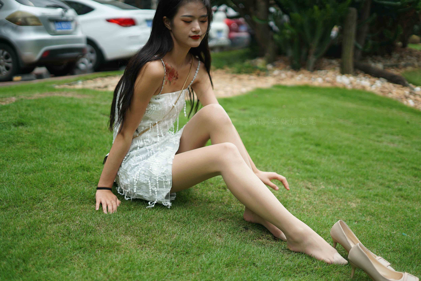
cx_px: 210
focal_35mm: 50
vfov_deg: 27.0
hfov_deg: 39.6
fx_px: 585
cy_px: 140
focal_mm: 50
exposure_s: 1/3200
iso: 200
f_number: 1.8
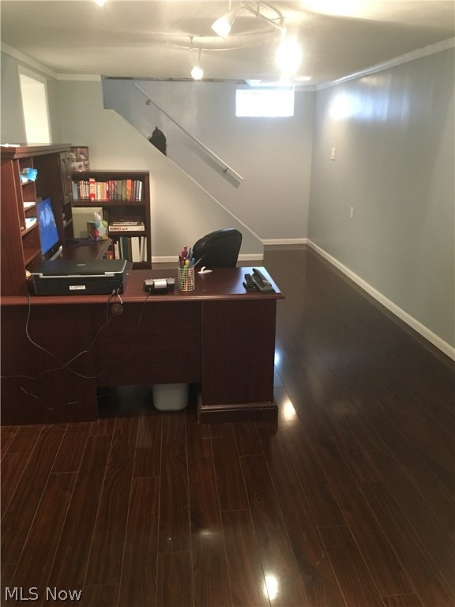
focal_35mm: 29
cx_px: 228
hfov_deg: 48.2
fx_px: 508
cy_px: 304
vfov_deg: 61.7
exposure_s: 1/15
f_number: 2.2
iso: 200
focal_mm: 4.15
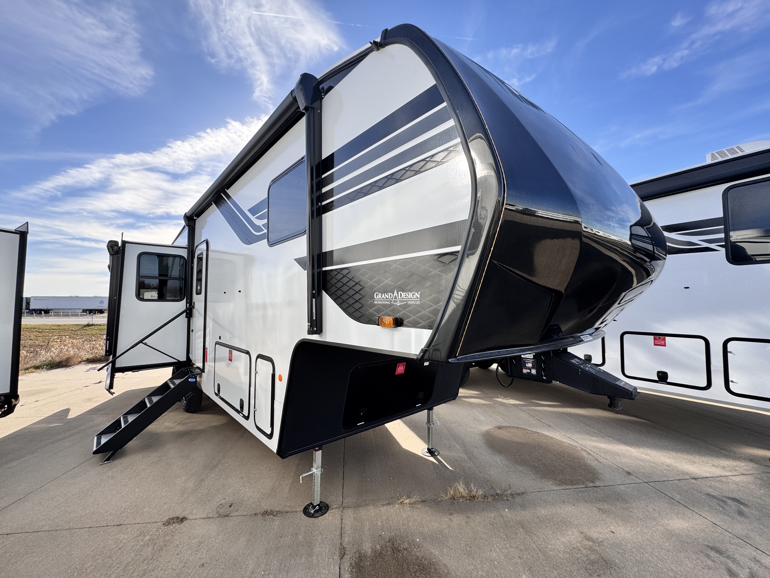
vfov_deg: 85.7
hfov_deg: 102.1
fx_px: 311
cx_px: 385
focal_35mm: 14
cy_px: 289
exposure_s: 1/1094
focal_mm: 2.22
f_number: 2.2
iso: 50
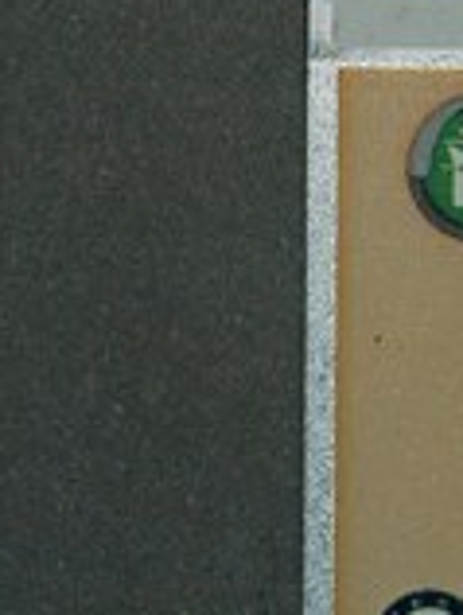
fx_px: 6225
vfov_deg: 5.7
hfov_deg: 4.2
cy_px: 162
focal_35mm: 350
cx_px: 1179
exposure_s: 1/30
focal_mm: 60
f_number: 6.3
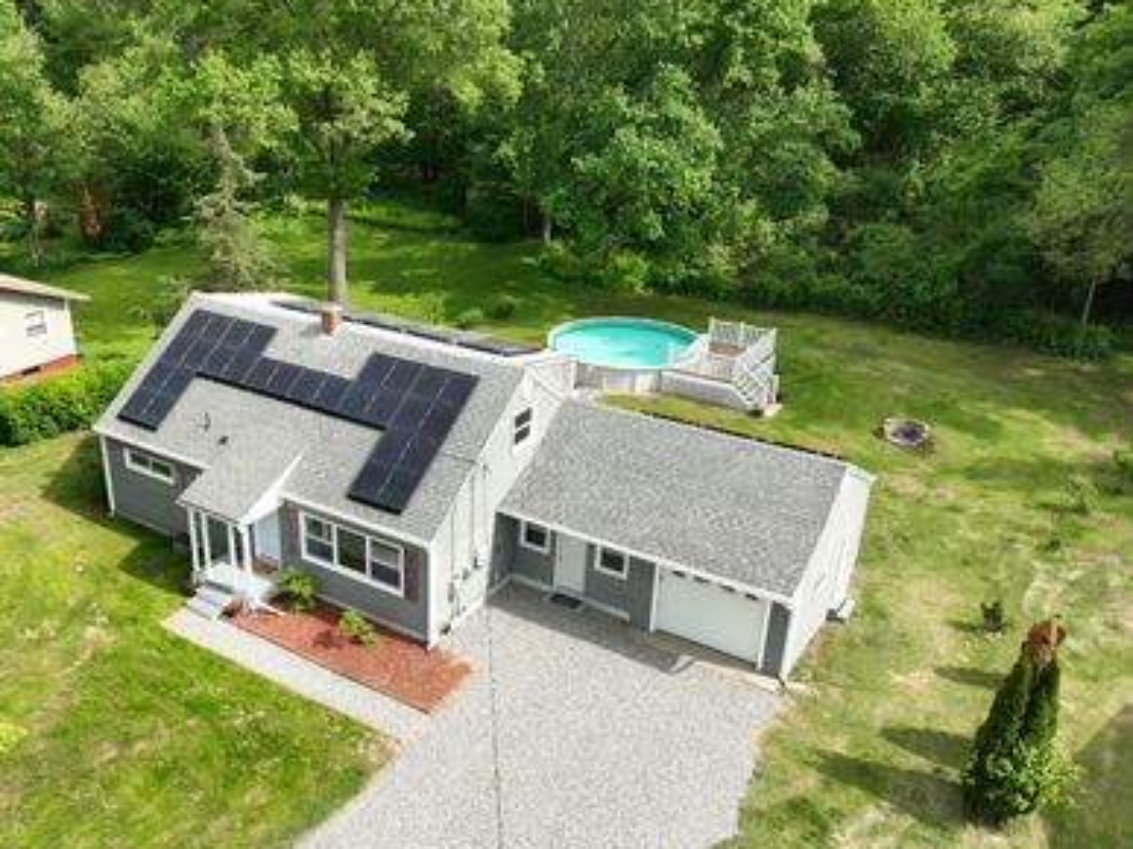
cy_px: 445
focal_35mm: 31
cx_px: 404
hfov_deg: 57.4
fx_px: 1014
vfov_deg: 45.4
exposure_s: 1/800
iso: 100
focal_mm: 12.29
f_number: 2.8
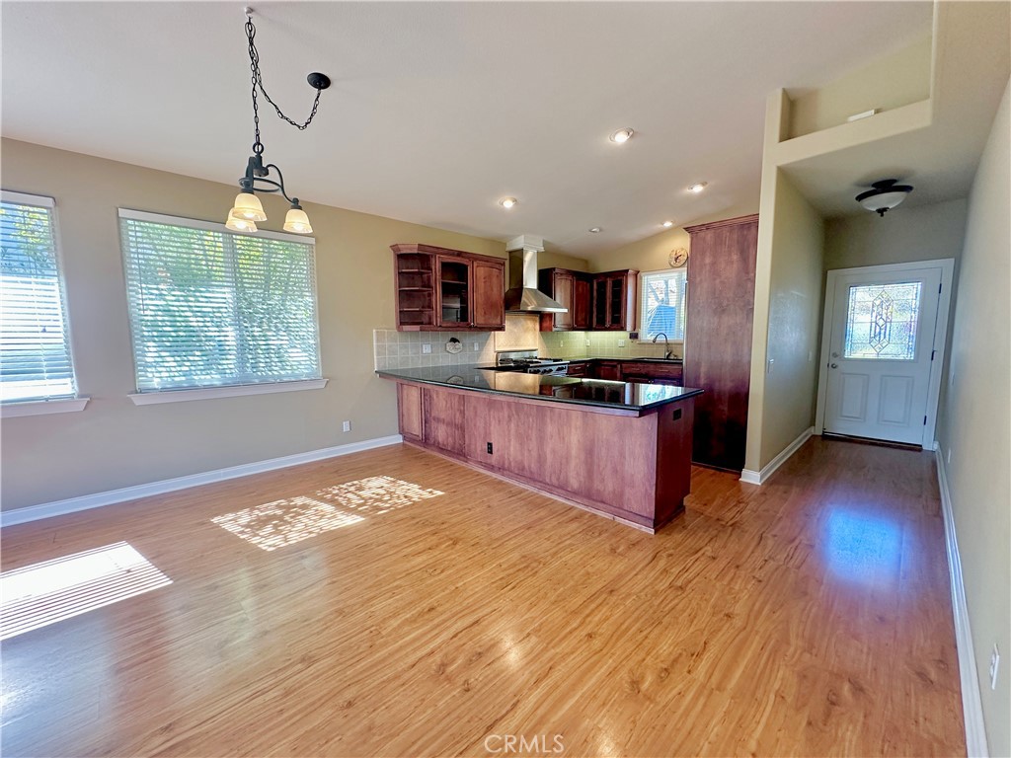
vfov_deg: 85.7
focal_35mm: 14
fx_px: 409
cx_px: 506
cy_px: 379
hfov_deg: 102.1
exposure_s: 1/120
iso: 250
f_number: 2.2
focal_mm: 2.22
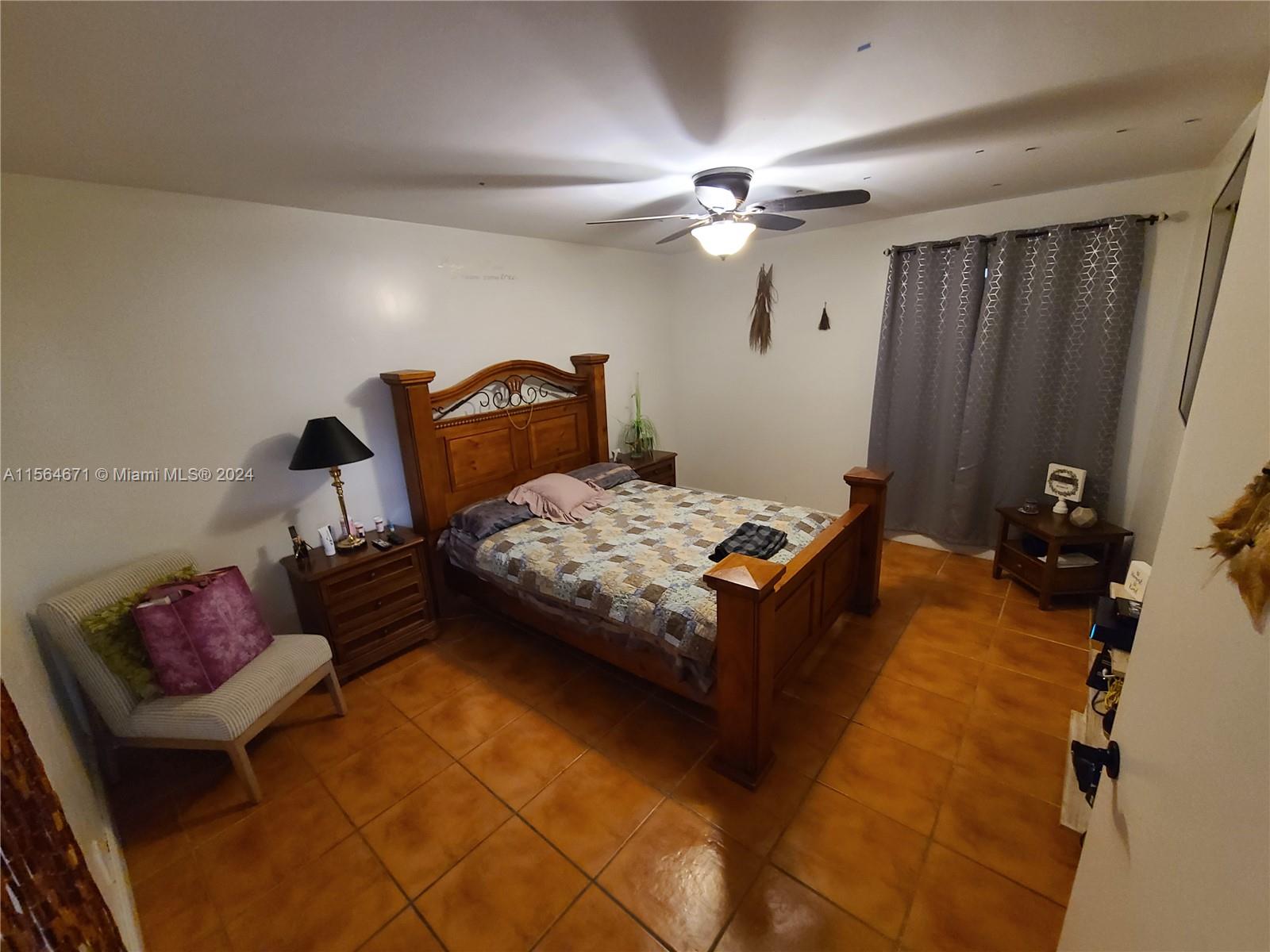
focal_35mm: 13
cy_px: 476
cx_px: 635
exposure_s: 1/24
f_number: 2.2
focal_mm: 2.2
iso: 800
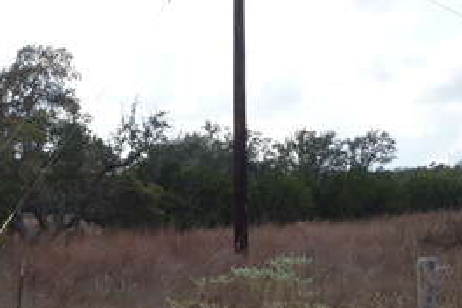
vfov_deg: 20.0
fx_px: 873
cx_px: 49
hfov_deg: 28.5
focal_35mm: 68
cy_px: 148
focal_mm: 10.4
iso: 125
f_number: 5.6
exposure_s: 1/400
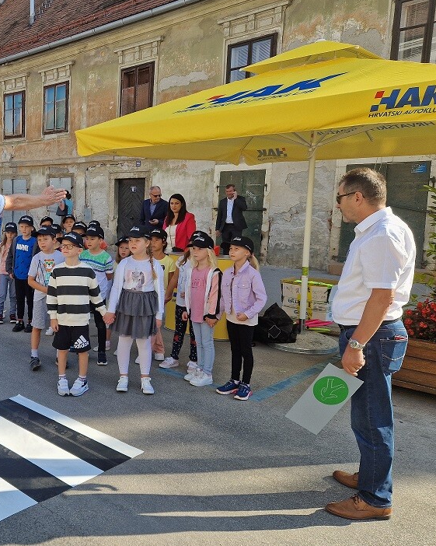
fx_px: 516
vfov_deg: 55.7
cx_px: 57
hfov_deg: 42.6
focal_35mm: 32
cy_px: 275
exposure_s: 1/764
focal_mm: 5.4
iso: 50
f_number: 1.8
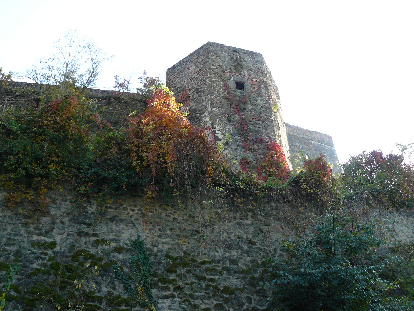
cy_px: 156
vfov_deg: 39.7
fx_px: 431
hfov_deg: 51.4
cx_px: 207
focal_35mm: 36
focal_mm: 6
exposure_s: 1/200
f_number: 4
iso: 200
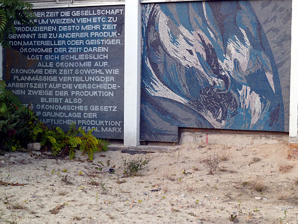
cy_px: 112
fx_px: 577
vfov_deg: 21.9
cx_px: 149
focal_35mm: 67
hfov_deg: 29.0
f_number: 4.1
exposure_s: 1/40
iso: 160
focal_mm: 11
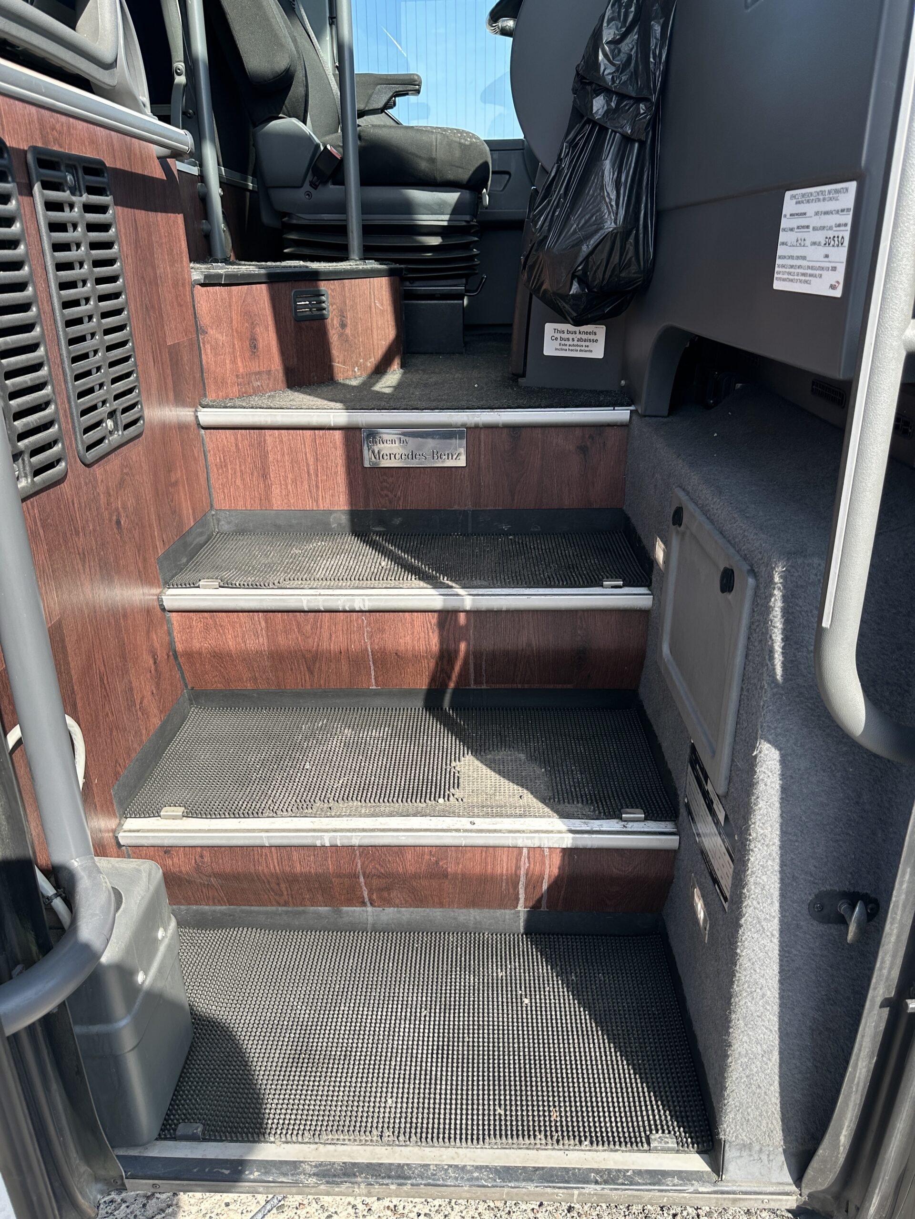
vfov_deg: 71.6
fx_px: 846
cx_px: 458
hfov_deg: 56.8
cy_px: 610
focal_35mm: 24
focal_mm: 6.86
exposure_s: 1/1131
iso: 80
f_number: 1.78
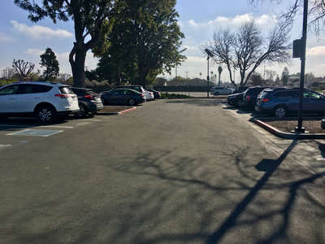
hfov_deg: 61.7
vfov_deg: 48.2
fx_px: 272
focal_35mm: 29
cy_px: 122
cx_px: 162
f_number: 2.2
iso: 25
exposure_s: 1/2959
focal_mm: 4.15
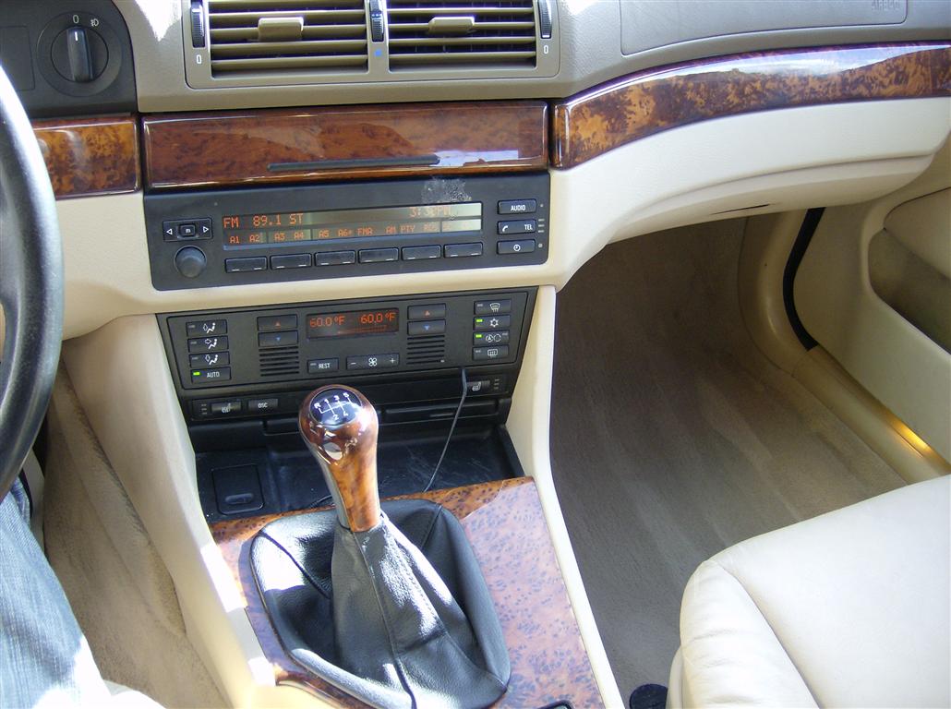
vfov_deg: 39.5
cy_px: 354
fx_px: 987
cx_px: 476
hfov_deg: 51.4
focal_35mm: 36
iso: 116
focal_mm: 6
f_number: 2.8
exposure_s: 1/64
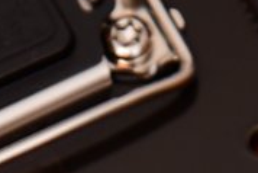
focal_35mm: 690
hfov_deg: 3.0
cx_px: 36
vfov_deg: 2.0
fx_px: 4949
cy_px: 403
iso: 1600
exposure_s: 1/60
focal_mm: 120
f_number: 5.6
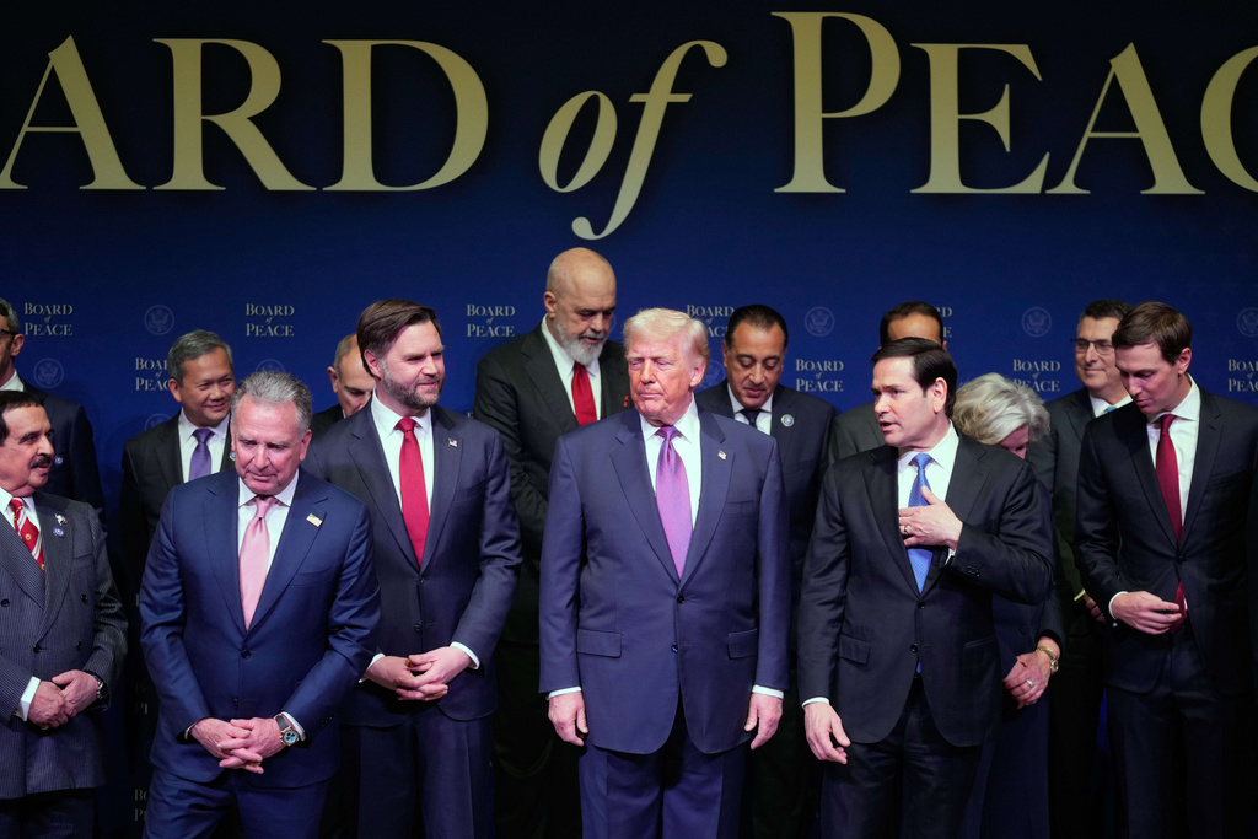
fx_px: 2446
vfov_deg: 19.5
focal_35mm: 70
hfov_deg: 28.8
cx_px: 629
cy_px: 420
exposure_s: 1/640
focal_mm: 70
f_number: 2.8
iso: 1600
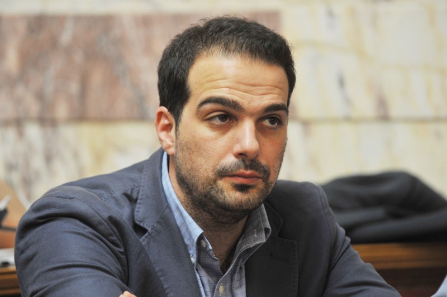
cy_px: 148
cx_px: 224
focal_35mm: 200
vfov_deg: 6.9
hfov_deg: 10.3
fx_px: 2481
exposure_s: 1/160
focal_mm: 200
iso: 1600
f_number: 4
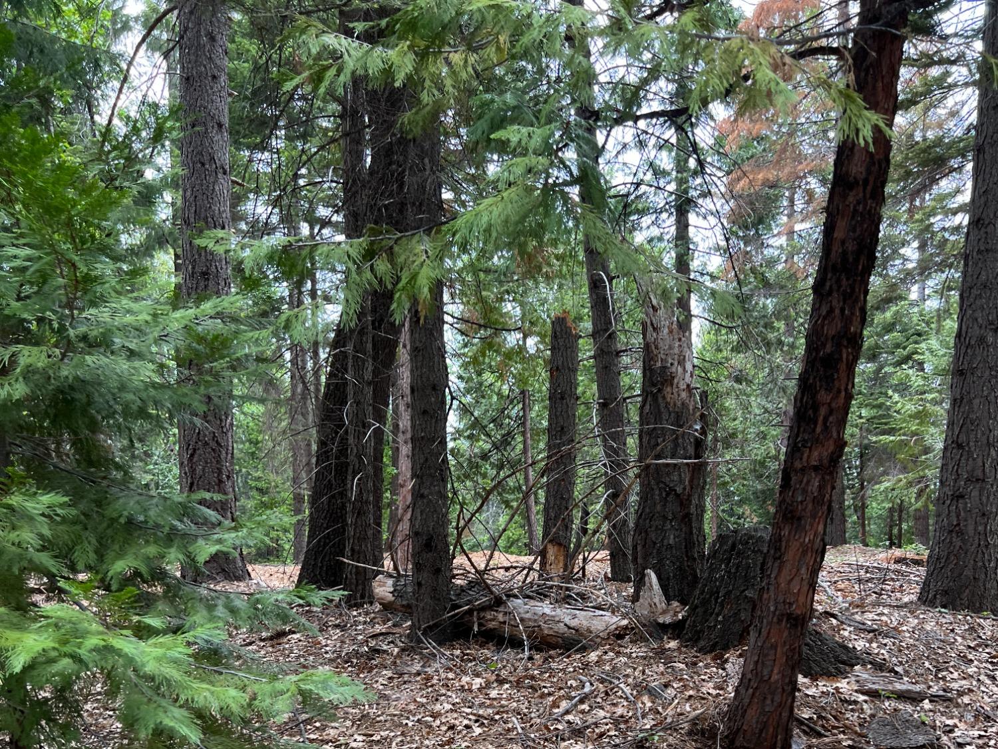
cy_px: 374
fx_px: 750
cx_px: 499
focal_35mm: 26
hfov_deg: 67.3
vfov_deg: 53.1
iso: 40
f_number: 1.5
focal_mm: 5.7
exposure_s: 1/260
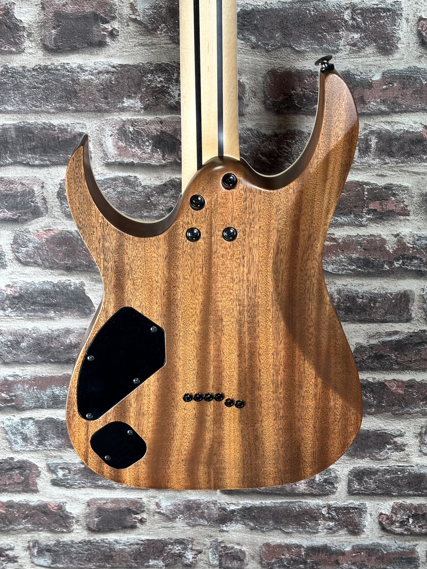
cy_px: 284
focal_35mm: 52
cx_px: 214
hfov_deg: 28.0
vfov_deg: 36.8
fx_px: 855
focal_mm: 5.96
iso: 50
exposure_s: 1/60
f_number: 1.6
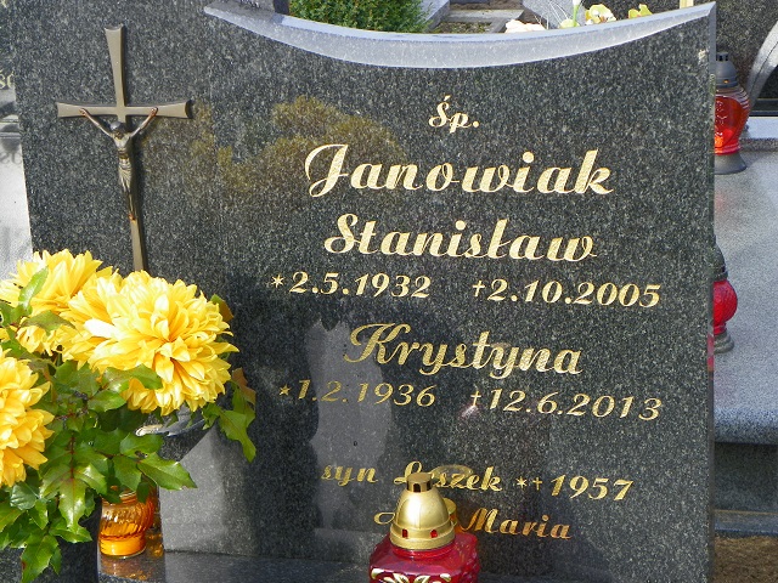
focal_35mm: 95
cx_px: 389
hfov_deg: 20.7
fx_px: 2135
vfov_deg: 15.6
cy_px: 292
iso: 64
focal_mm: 16.9
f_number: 4
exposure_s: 1/100
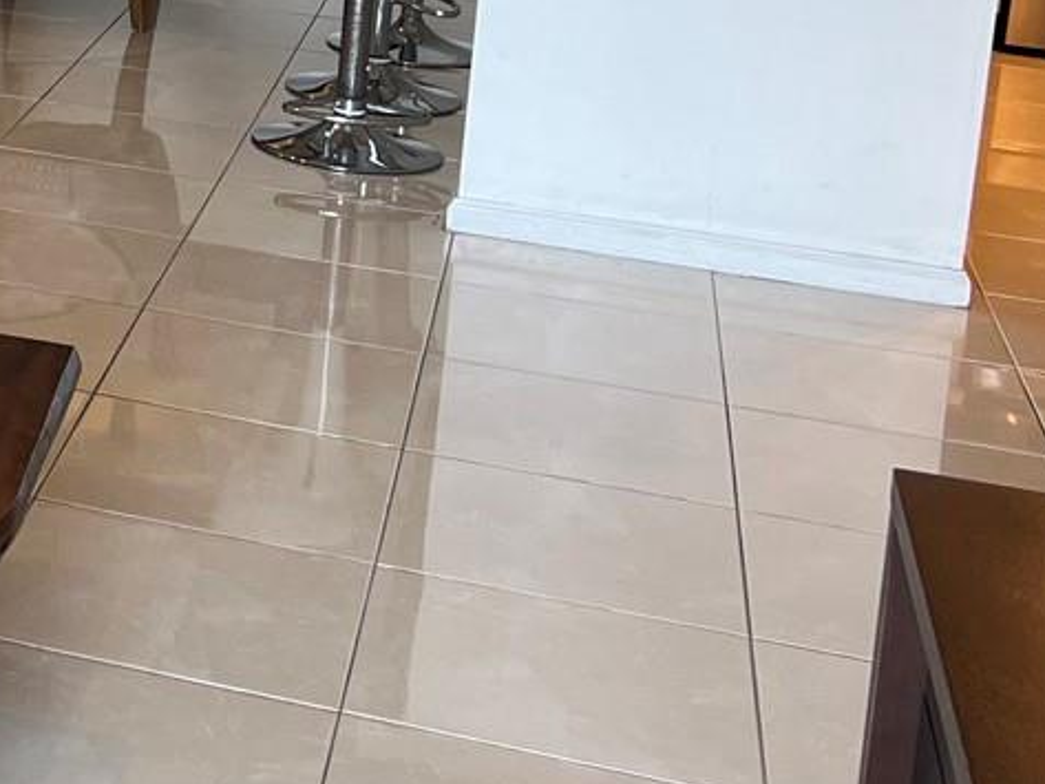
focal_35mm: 88
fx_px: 2657
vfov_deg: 16.0
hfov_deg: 19.8
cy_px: -197
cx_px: -444
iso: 64
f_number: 1.5
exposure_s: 1/120
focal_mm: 5.7
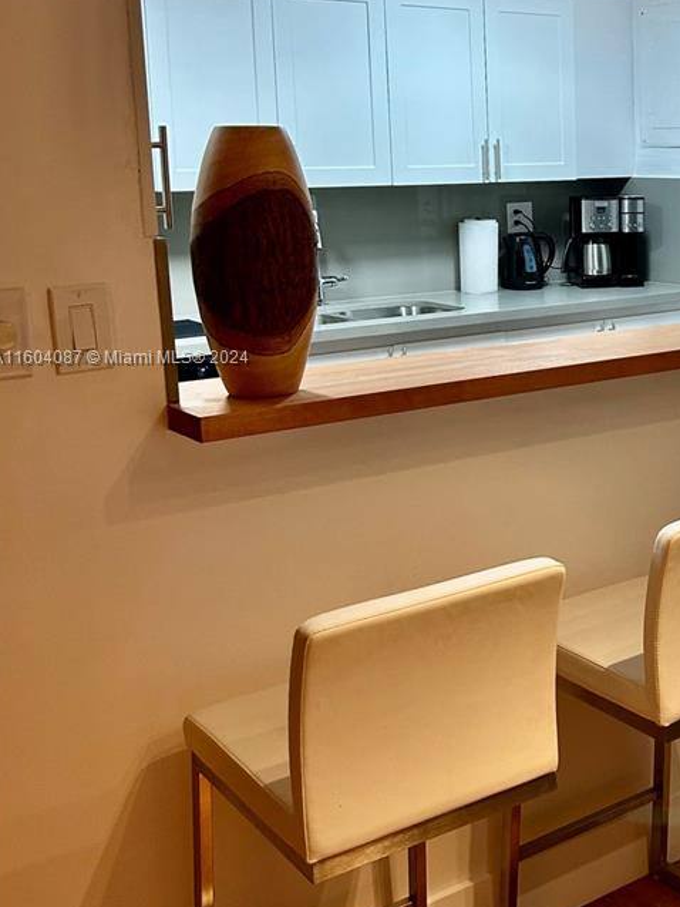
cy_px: 359
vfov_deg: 38.7
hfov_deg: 28.4
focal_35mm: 49
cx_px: 629
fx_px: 1283
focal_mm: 5.7
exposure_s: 1/60
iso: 100
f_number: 1.5
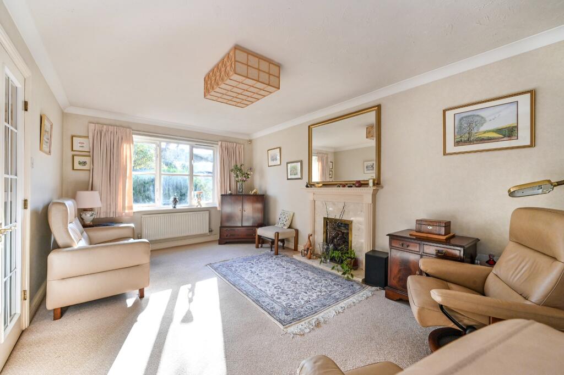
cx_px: 282
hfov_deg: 104.3
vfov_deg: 81.2
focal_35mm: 14
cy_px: 188
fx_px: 219
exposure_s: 1/30
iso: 400
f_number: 9
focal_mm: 14
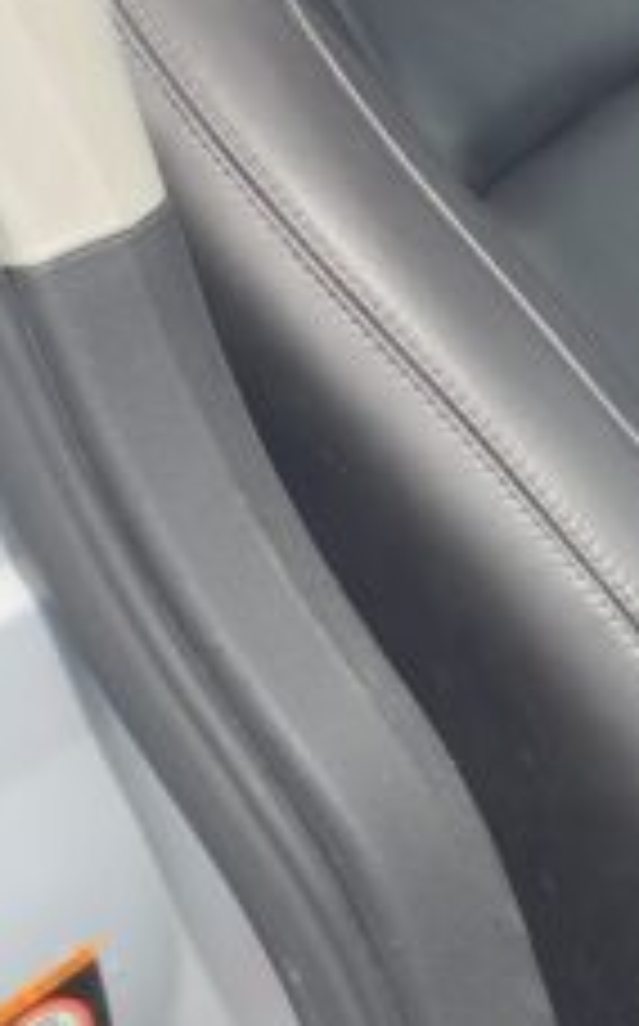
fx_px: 2598
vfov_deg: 21.4
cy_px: -50
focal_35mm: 93
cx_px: 1786
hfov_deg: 10.7
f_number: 2
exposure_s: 1/100
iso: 32
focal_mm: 4.6
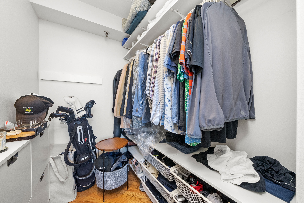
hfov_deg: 108.3
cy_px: 102
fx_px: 110
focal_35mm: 13
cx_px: 152
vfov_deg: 85.5
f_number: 13
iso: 1000
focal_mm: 13
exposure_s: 1
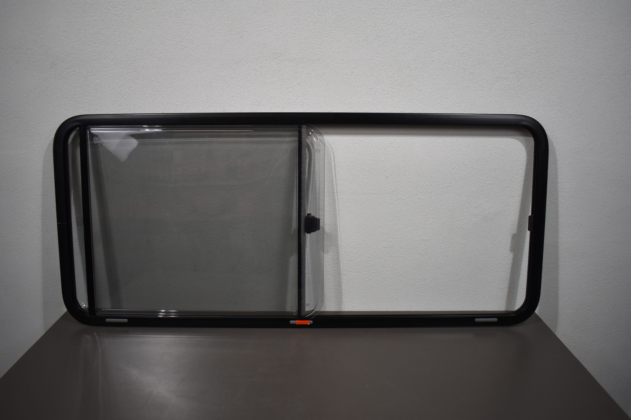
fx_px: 473
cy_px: 210
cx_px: 316
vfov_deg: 47.9
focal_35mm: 27
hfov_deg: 67.4
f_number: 3.5
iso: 450
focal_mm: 18
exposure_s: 1/250
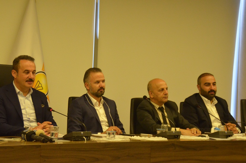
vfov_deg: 13.0
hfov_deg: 19.5
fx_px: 716
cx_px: 123
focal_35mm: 105
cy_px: 82
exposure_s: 1/125
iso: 3200
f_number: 5.6
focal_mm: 70
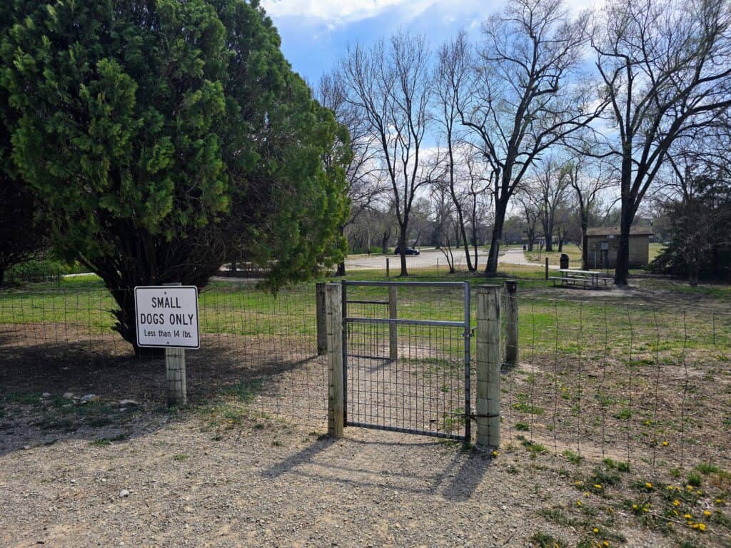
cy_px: 274
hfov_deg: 73.9
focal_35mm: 23
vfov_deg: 58.9
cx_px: 366
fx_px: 486
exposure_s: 1/713
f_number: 1.7
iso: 12
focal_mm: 6.3
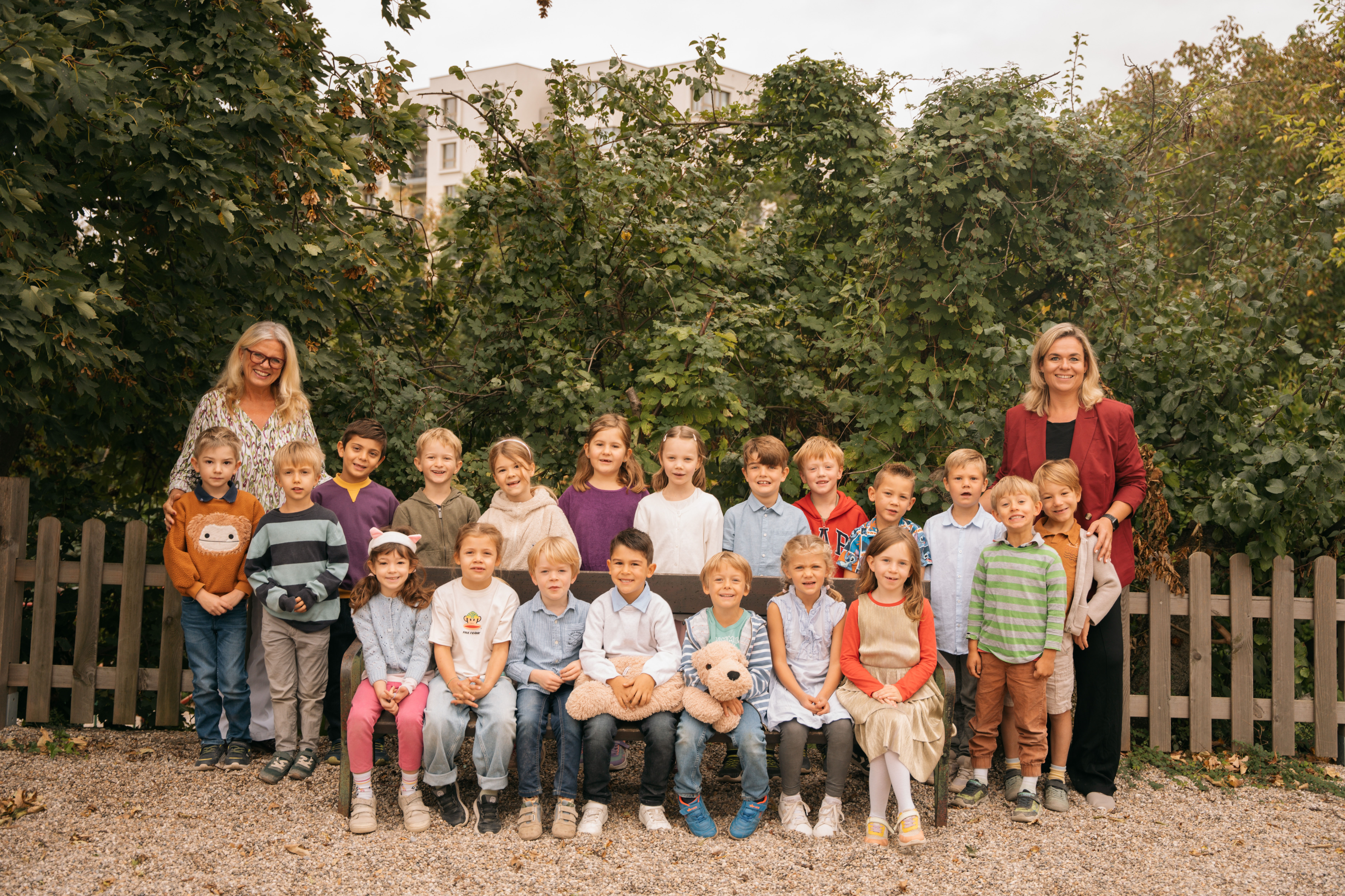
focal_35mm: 40
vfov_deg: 33.6
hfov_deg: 48.8
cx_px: 672
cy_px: 448
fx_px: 1483
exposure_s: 1/250
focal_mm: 39.7
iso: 250
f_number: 3.2
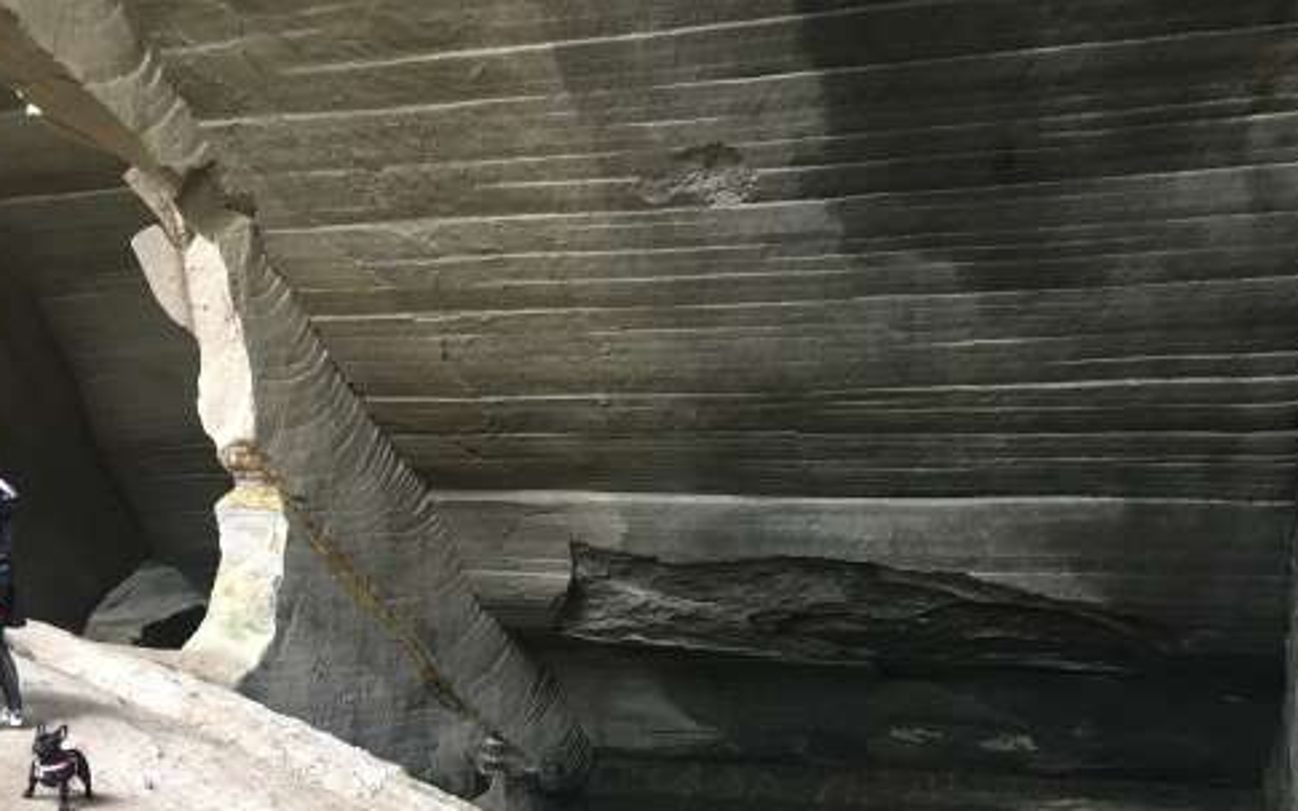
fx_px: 1344
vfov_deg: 33.2
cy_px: 557
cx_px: 685
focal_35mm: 38
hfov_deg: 51.5
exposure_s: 1/17
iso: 50
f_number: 2.2
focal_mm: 4.15
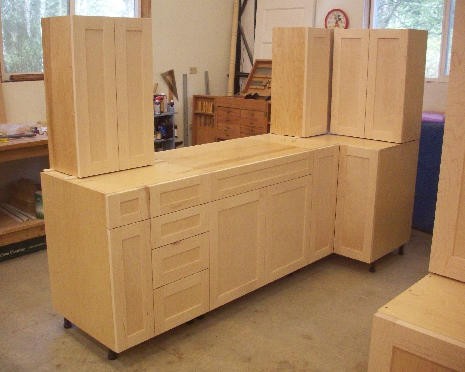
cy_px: 185
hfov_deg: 46.8
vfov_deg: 38.2
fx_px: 537
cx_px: 240
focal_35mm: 39
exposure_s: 1/128
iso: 347
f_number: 2.8
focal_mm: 6.2
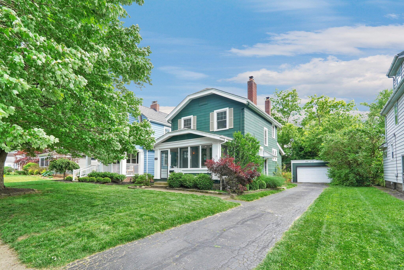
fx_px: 185
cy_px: 135
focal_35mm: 16
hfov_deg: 95.0
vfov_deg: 72.0
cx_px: 202
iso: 640
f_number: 7.1
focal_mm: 11
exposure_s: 1/250
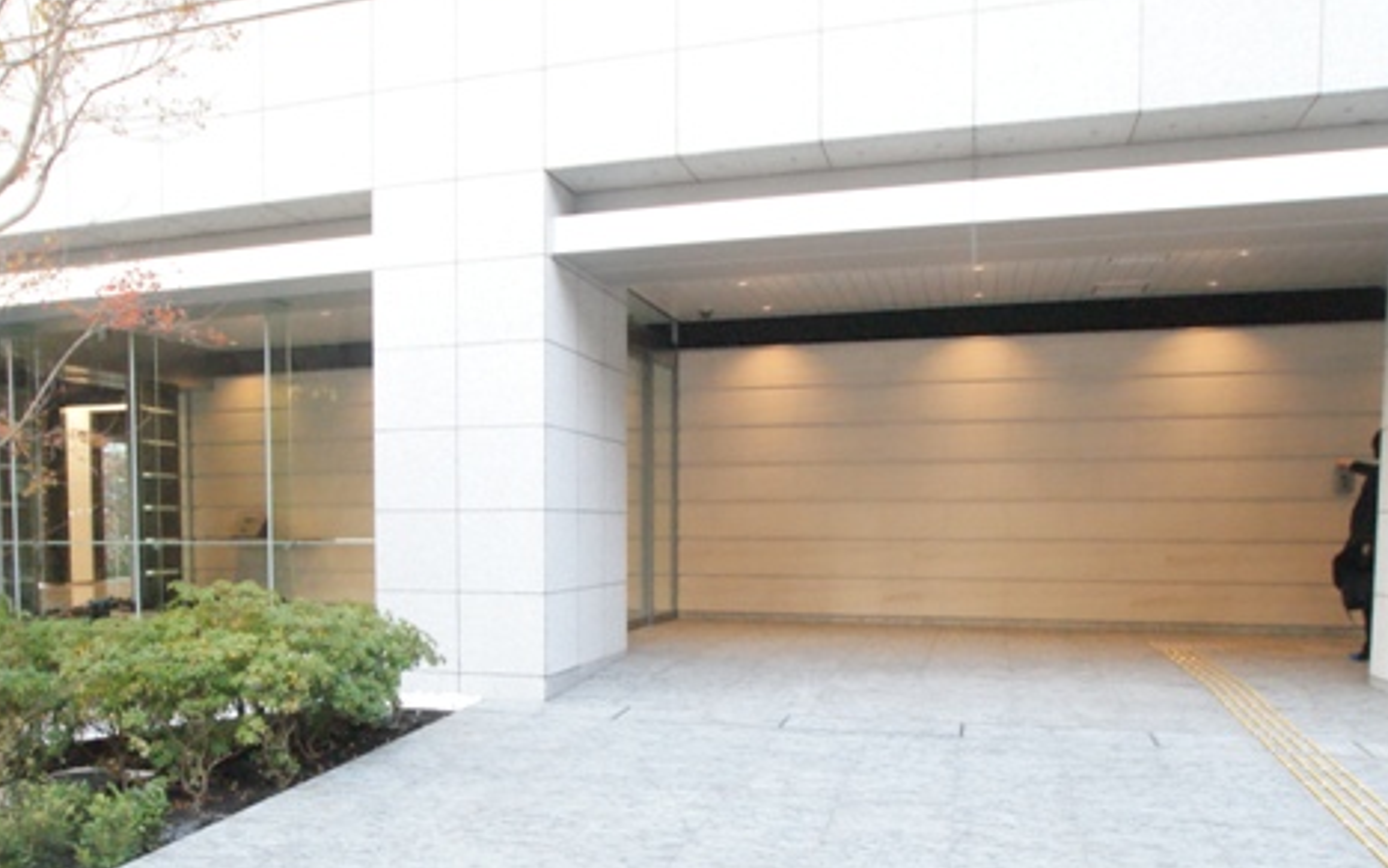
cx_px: 606
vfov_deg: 42.5
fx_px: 1092
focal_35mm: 29
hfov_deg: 64.6
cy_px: 606
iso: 1600
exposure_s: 1/50
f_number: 5
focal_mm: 11
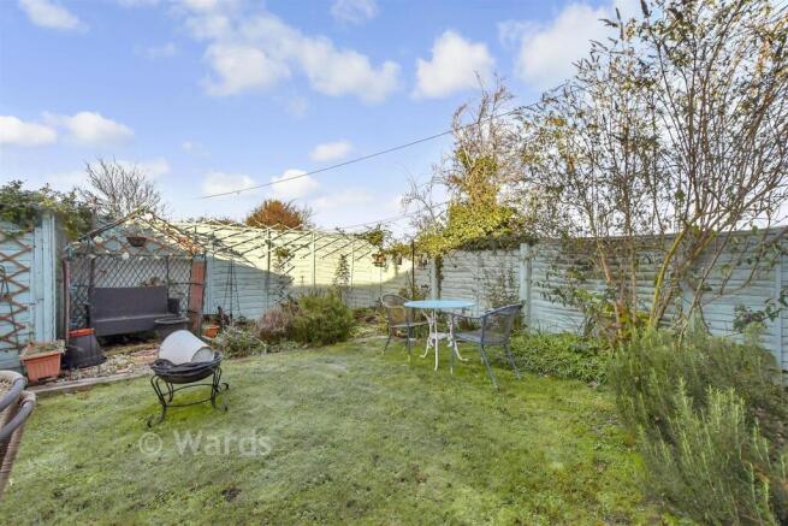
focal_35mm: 15
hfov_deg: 100.4
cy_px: 263
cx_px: 394
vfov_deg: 77.4
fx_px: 328
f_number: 9
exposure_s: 1/400
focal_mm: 10
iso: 1600
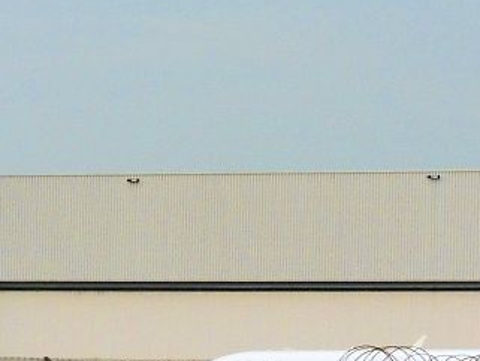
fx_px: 5701
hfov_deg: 4.8
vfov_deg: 3.6
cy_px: 247
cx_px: 718
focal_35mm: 411
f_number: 6.3
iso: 250
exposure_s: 1/100
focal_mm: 23.1
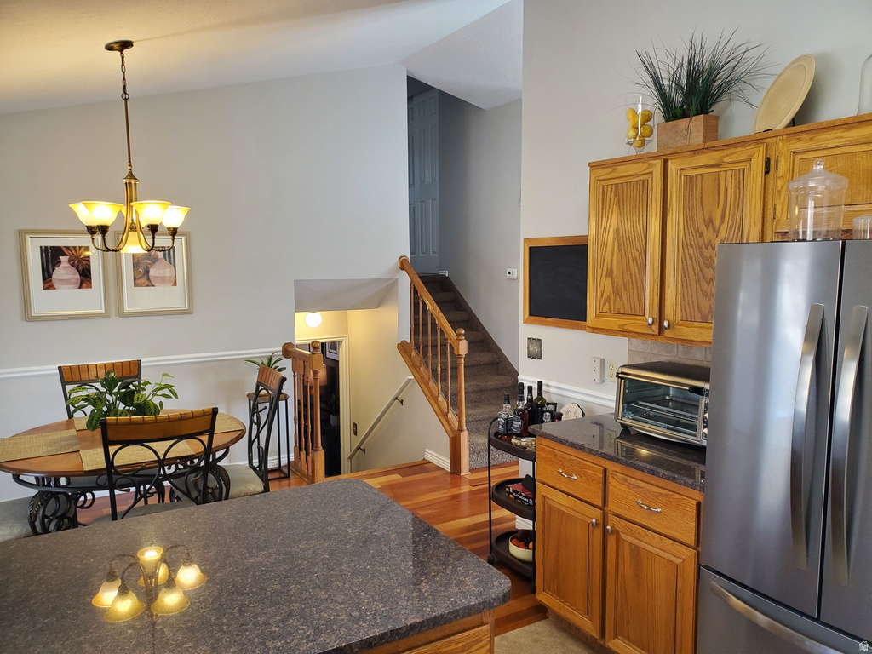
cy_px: 327
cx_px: 436
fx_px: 655
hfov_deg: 67.3
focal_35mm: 26
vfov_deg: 53.1
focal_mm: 4.3
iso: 200
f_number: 2.4
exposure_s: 1/60
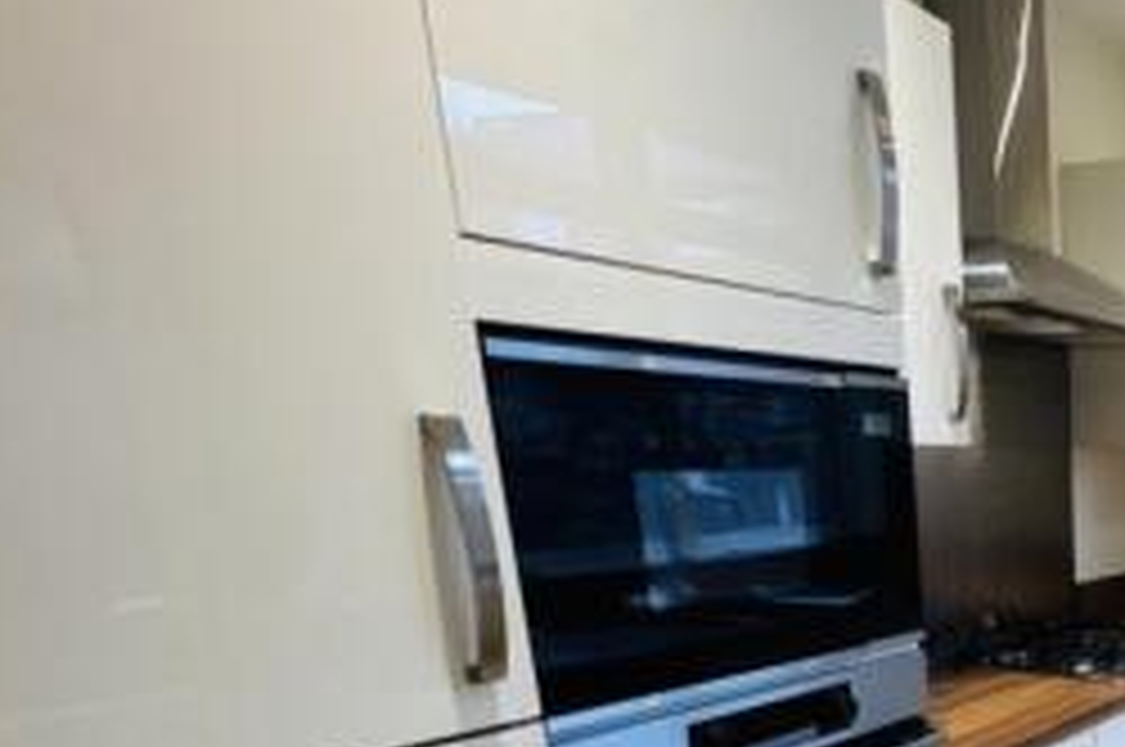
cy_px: 740
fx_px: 1061
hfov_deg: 43.8
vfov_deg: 35.3
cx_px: 1222
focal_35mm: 34
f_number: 2.2
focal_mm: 2.22
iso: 200
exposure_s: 1/100
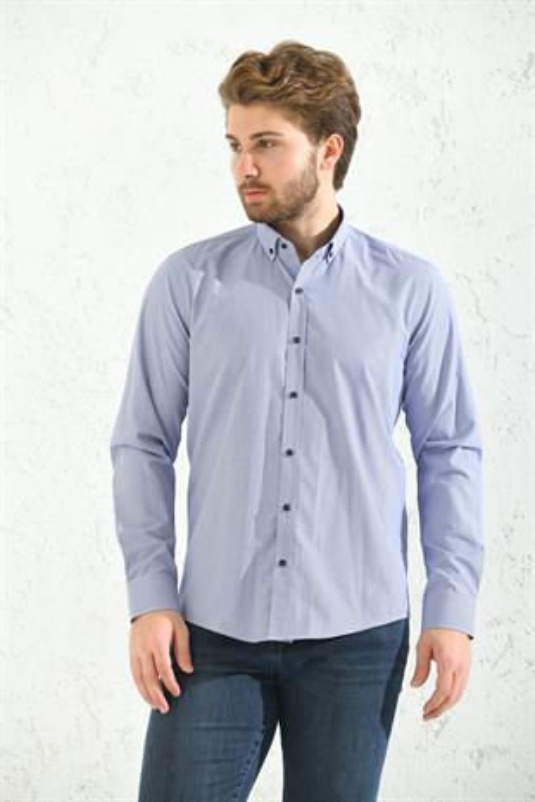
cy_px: 401
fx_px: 3566
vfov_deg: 12.8
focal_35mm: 160
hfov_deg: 8.6
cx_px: 268
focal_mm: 160
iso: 125
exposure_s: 1/160
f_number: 6.3
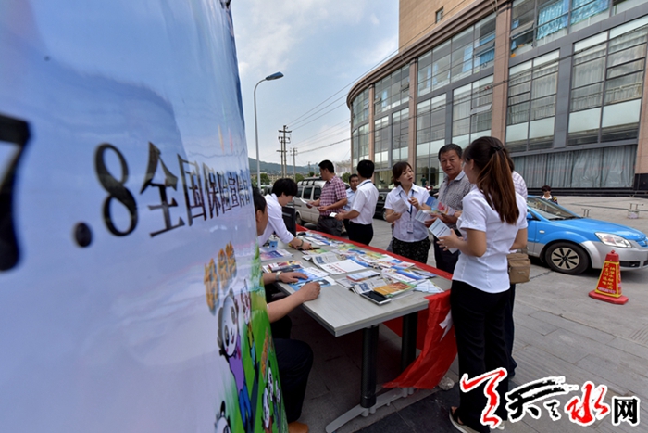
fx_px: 252
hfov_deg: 104.2
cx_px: 324
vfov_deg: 81.2
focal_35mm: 14
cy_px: 216
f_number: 8
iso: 250
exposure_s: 1/500
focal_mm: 14
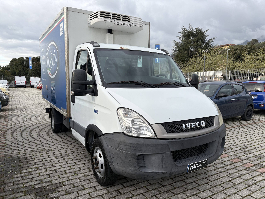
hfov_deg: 67.3
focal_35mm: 26
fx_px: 199
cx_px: 132
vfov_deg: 53.1
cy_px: 100
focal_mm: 5.96
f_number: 1.6
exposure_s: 1/1239
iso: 50
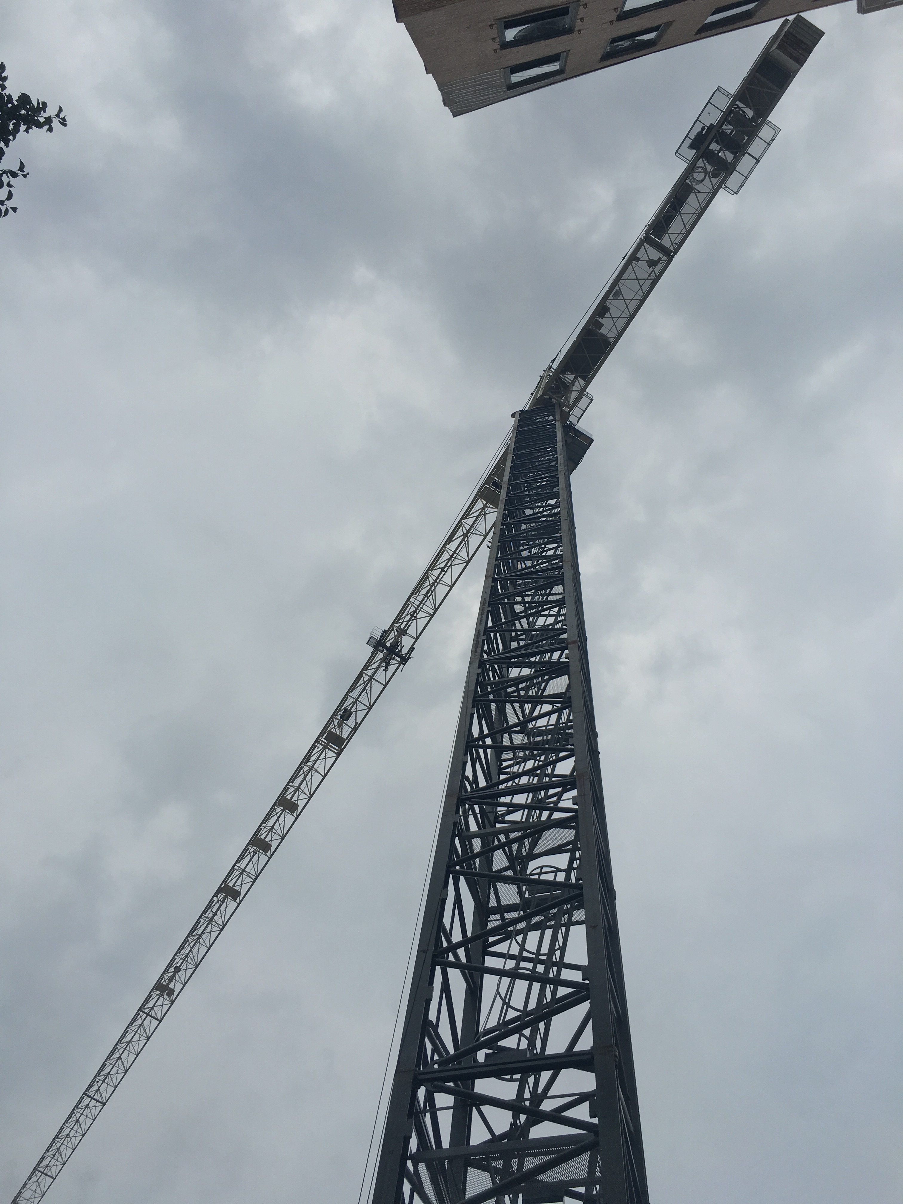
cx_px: 452
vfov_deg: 61.7
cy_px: 602
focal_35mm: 29
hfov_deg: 48.2
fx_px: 1009
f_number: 2.2
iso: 25
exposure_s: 1/810
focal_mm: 4.15
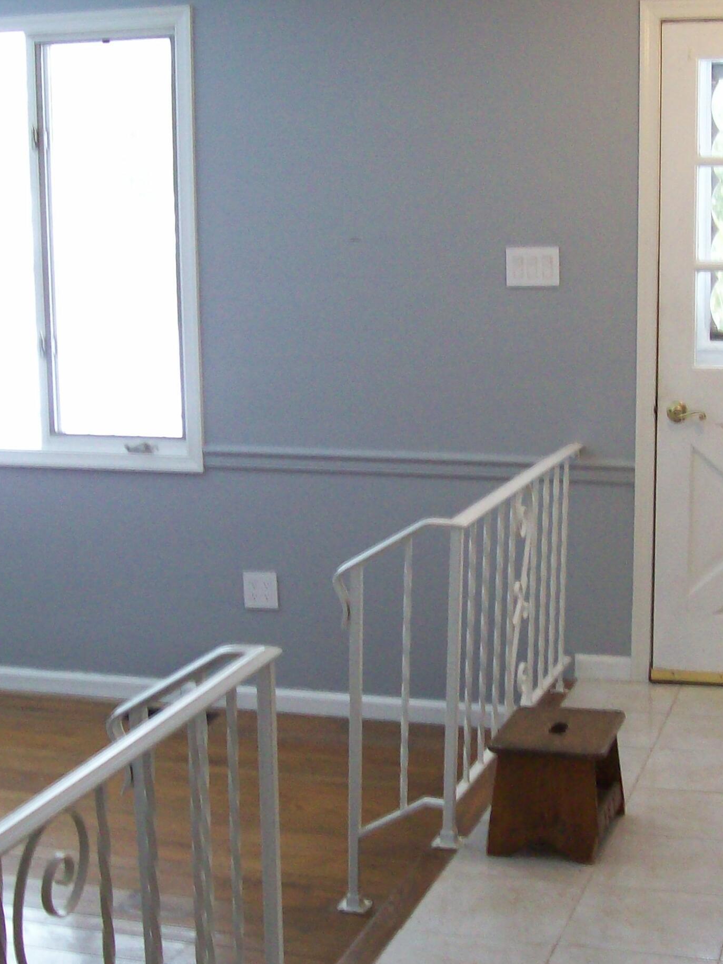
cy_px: 524
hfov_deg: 24.7
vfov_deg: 32.7
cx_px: 457
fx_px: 1643
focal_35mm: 59
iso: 160
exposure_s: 1/11.8
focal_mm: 6
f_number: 2.7
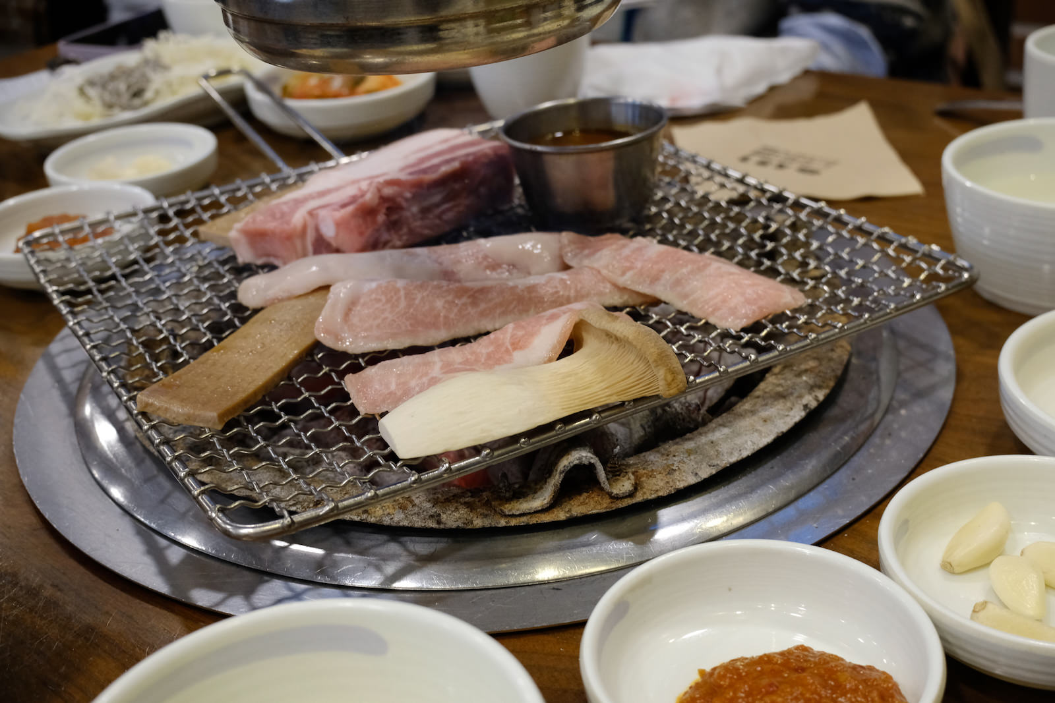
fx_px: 1202
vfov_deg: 32.6
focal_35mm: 41
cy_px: 352
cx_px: 528
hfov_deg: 47.4
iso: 2500
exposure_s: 1/60
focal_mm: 27
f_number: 5.6
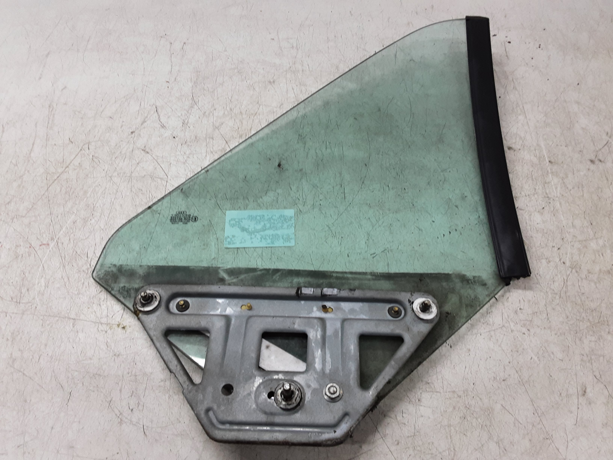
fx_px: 478
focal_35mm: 27
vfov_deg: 51.4
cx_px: 306
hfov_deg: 65.3
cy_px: 230
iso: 80
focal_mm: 2.91
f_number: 1.9
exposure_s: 1/50
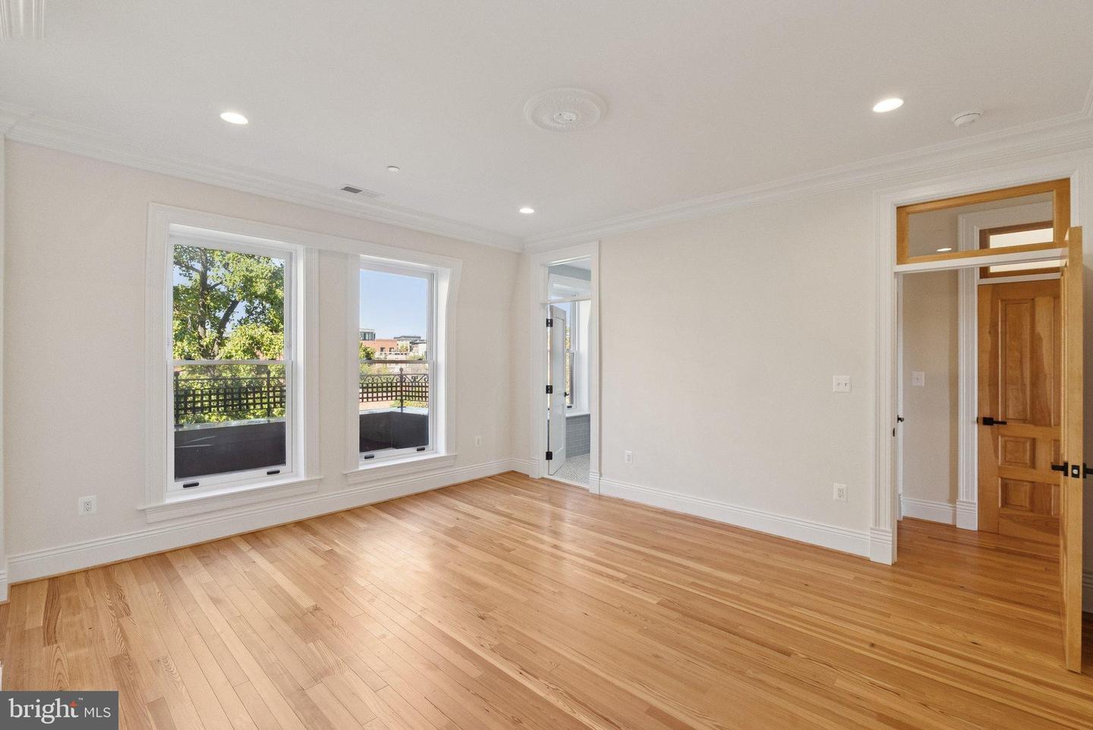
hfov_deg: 96.7
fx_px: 486
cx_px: 546
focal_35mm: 16
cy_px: 365
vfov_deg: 73.8
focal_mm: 16
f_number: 7.1
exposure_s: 1/160
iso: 2500
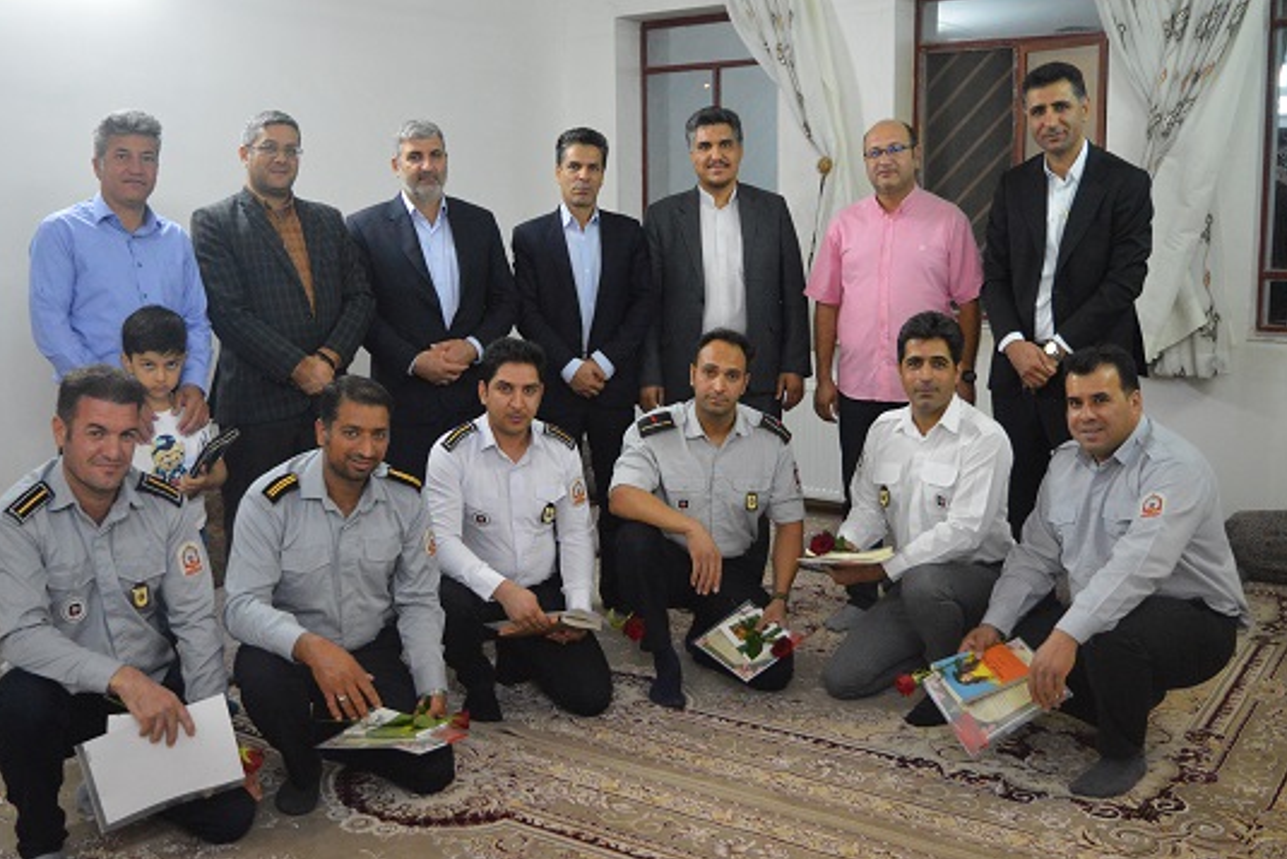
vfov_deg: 36.0
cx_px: 599
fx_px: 1323
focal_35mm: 37
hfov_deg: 51.8
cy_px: 421
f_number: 3.8
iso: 3200
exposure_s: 1/250
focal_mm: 22
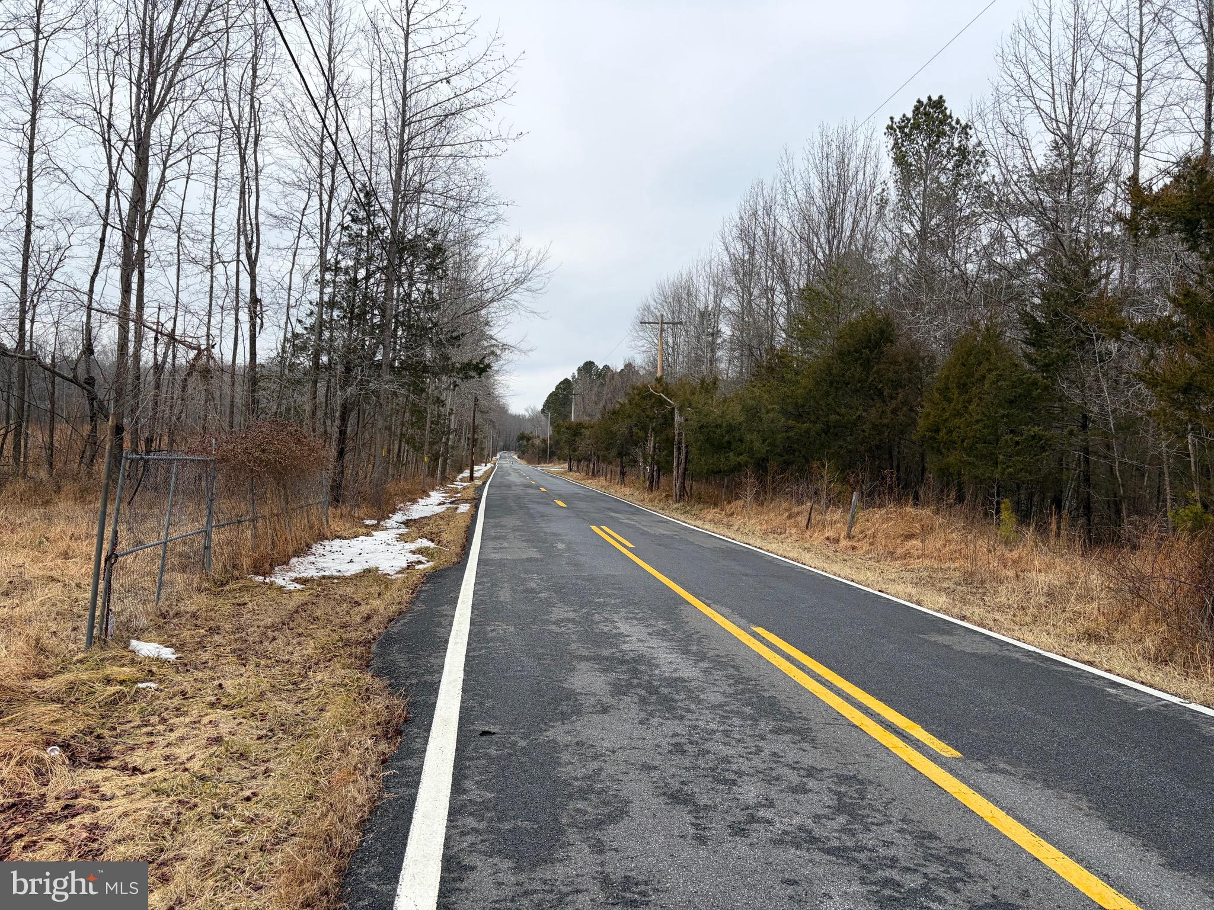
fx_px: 912
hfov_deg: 67.3
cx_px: 607
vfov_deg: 53.1
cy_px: 455
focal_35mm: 26
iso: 50
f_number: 1.6
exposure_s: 1/2075
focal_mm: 5.96
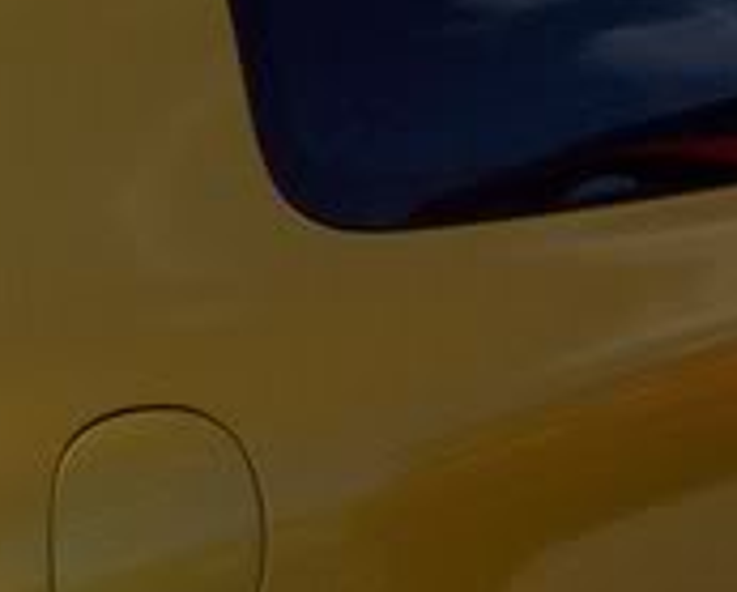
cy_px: 317
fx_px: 3540
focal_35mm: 162
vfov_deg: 9.6
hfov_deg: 10.7
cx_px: -820
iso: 80
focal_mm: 6
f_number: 4.8
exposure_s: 1/624
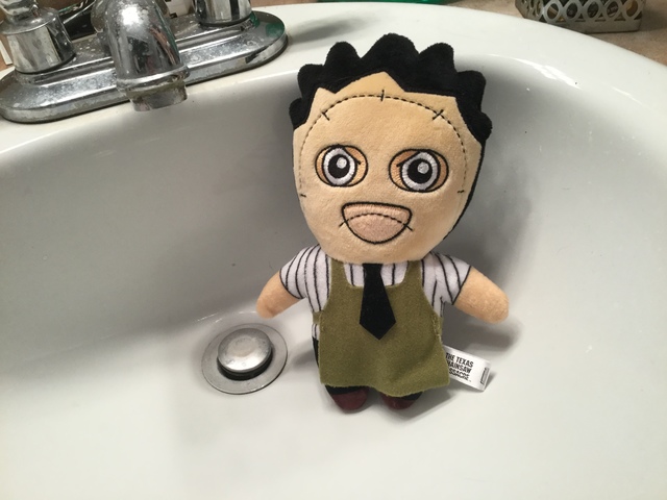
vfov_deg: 45.4
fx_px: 597
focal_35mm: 31
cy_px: 250
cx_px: 334
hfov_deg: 58.4
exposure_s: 1/30
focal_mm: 3.3
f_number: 2.4
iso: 80
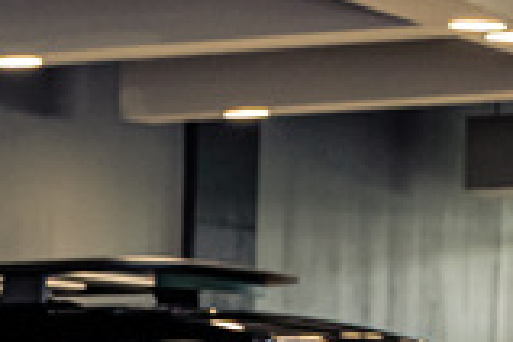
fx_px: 3206
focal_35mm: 225
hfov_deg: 8.4
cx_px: -715
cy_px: 903
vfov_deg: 5.8
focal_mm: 35
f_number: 4
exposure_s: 1/125
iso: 400
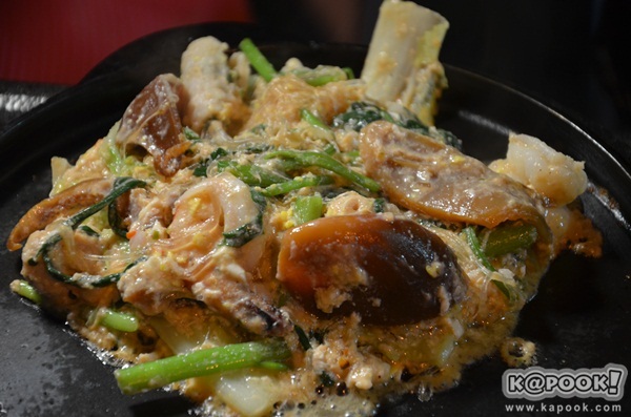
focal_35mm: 158
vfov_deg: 8.7
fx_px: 2754
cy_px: 208
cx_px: 316
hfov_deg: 13.1
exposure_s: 1/15
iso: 640
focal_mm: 105
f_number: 5.6
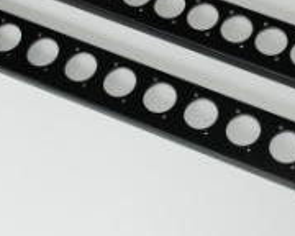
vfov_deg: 15.7
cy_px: 70
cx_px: 225
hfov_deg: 19.4
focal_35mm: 98
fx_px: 856
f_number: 4.5
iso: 500
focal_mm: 28
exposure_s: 1/20
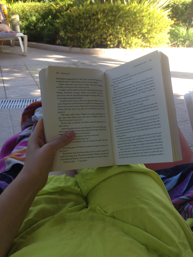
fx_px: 260
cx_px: 96
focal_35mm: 35
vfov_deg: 52.6
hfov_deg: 40.7
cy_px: 128
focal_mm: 4.28
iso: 50
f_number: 2.4
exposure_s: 1/192
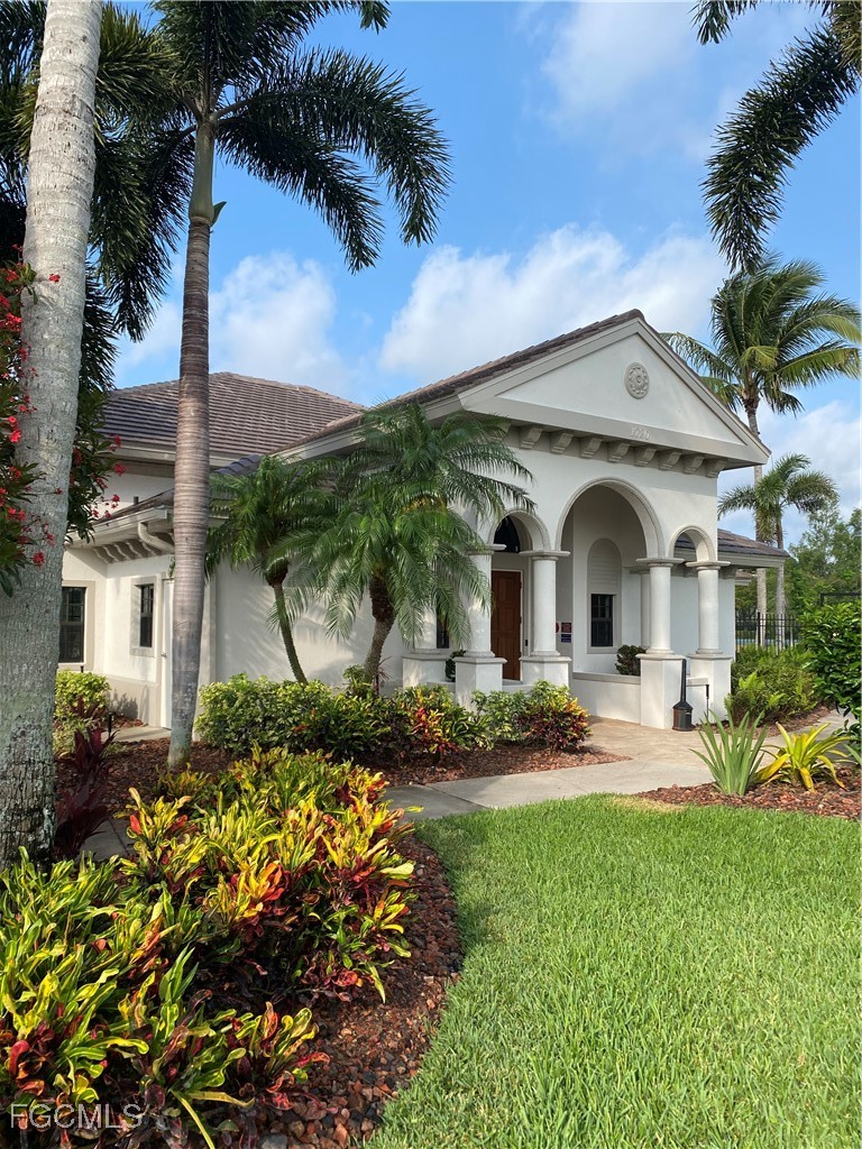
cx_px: 431
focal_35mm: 26
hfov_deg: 53.1
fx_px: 863
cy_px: 574
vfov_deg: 67.3
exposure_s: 1/1653
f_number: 1.8
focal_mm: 4.25
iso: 32
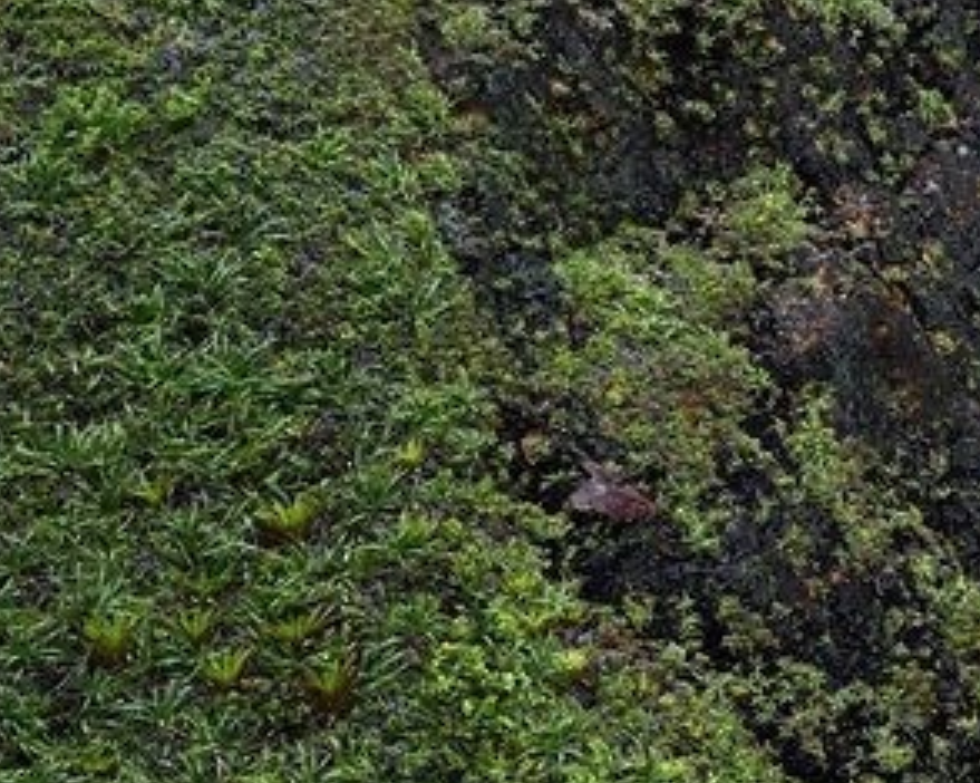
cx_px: 2636
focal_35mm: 205
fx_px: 5942
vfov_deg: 7.5
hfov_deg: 8.4
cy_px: 115
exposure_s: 1/80
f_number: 9
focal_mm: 40
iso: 200
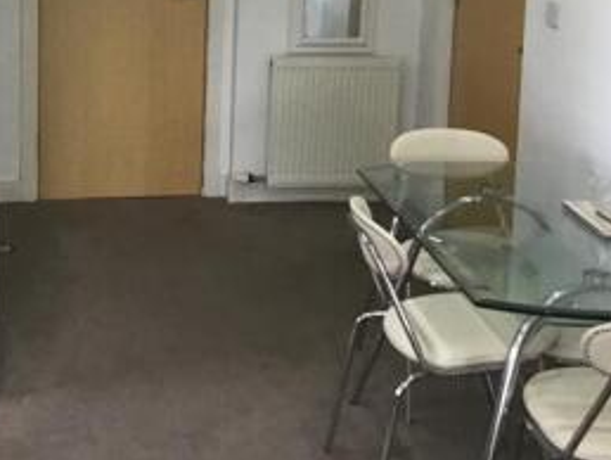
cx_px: 172
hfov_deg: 27.5
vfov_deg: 20.4
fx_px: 1237
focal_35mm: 70
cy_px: -4
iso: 125
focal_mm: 3.3
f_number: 2.4
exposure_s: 1/33
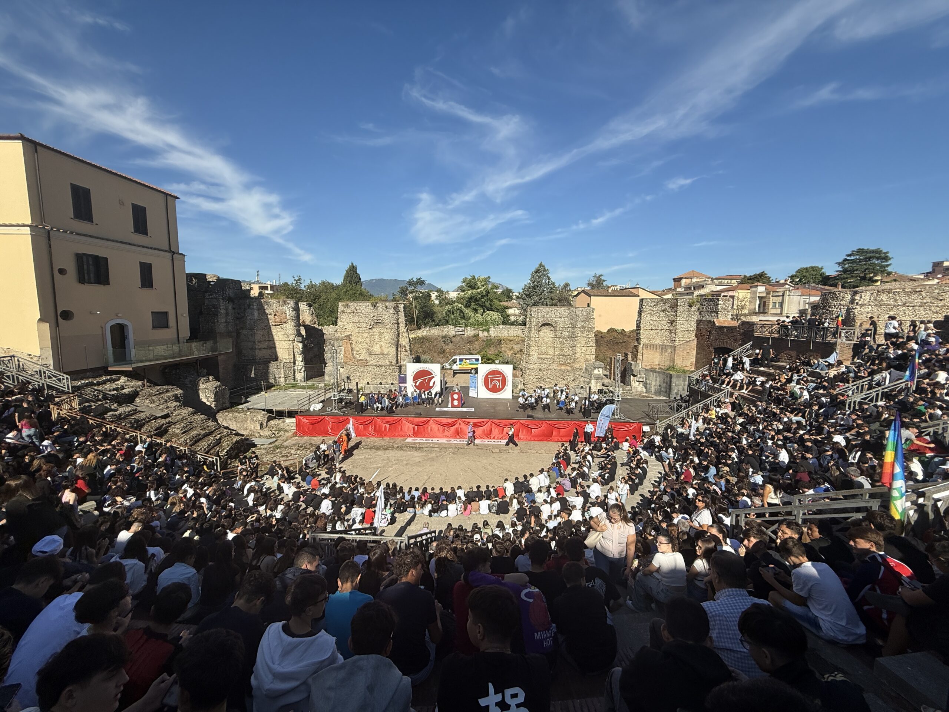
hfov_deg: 102.1
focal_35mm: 14
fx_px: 384
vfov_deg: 85.7
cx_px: 474
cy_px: 356
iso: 50
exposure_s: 1/3891
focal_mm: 2.22
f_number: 2.2
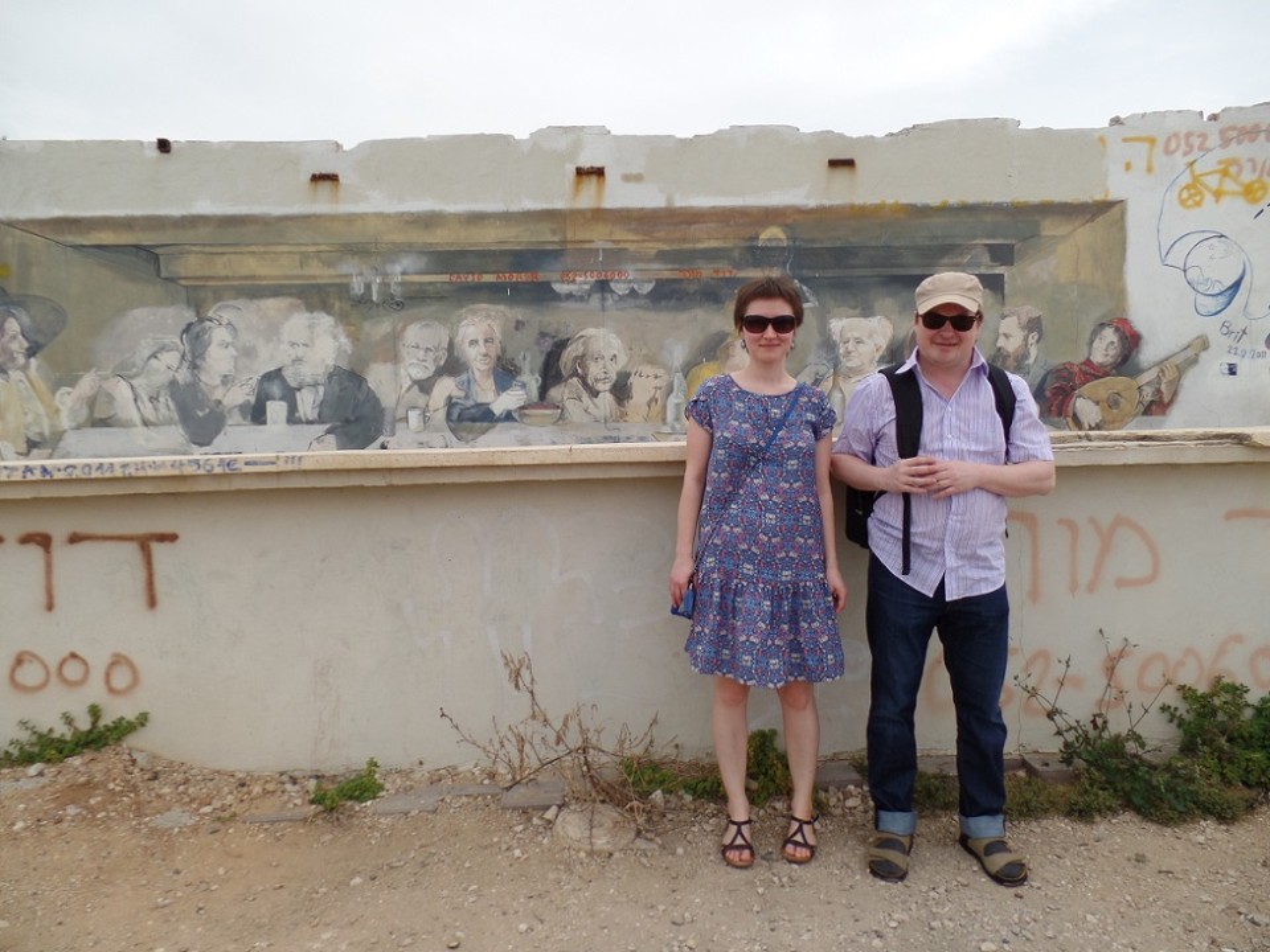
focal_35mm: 23
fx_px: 844
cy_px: 476
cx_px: 635
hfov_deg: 73.9
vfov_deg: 58.9
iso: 80
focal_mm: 4.1
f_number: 2.8
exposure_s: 1/1000
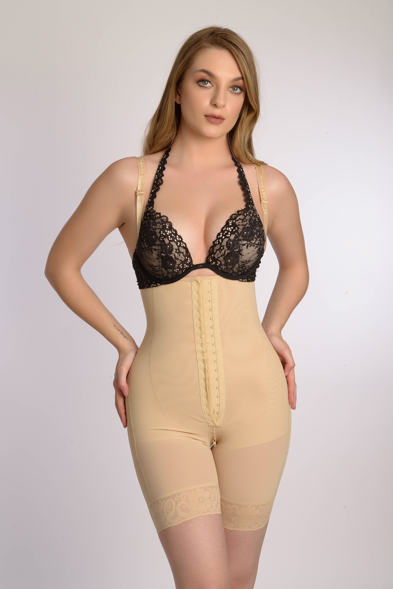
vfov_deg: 23.9
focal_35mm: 85
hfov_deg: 16.1
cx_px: 196
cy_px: 294
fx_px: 1391
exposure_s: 1/125
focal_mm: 85
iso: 125
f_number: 14
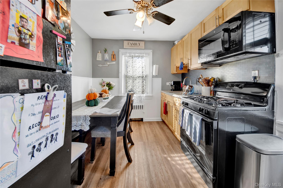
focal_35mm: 12
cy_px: 94
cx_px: 142
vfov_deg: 90.0
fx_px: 94
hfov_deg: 112.6
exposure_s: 1/13
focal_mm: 8
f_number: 8
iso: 100
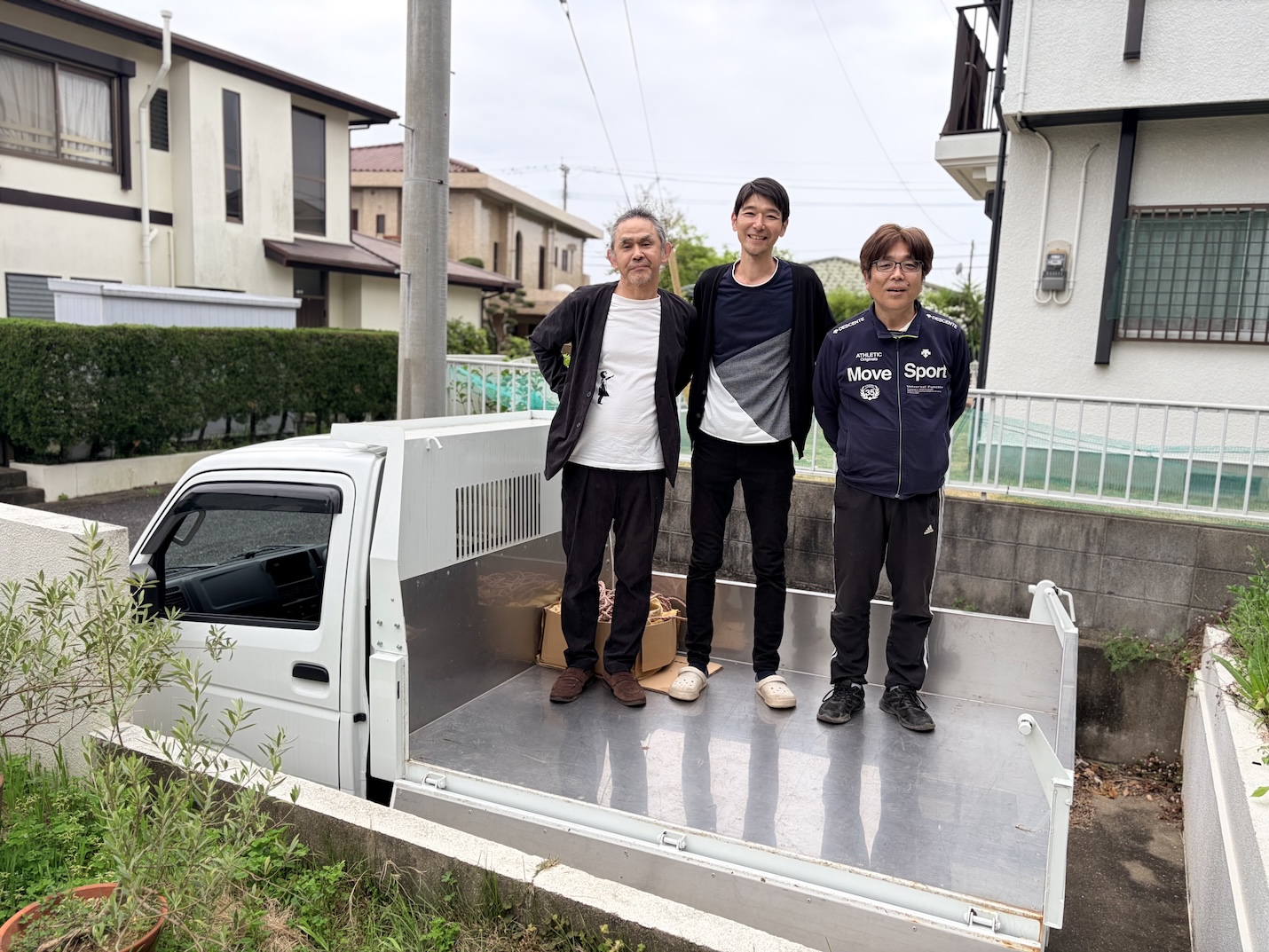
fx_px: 953
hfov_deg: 67.3
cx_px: 634
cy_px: 476
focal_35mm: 26
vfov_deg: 53.1
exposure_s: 1/206
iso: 40
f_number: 1.6
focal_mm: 5.96
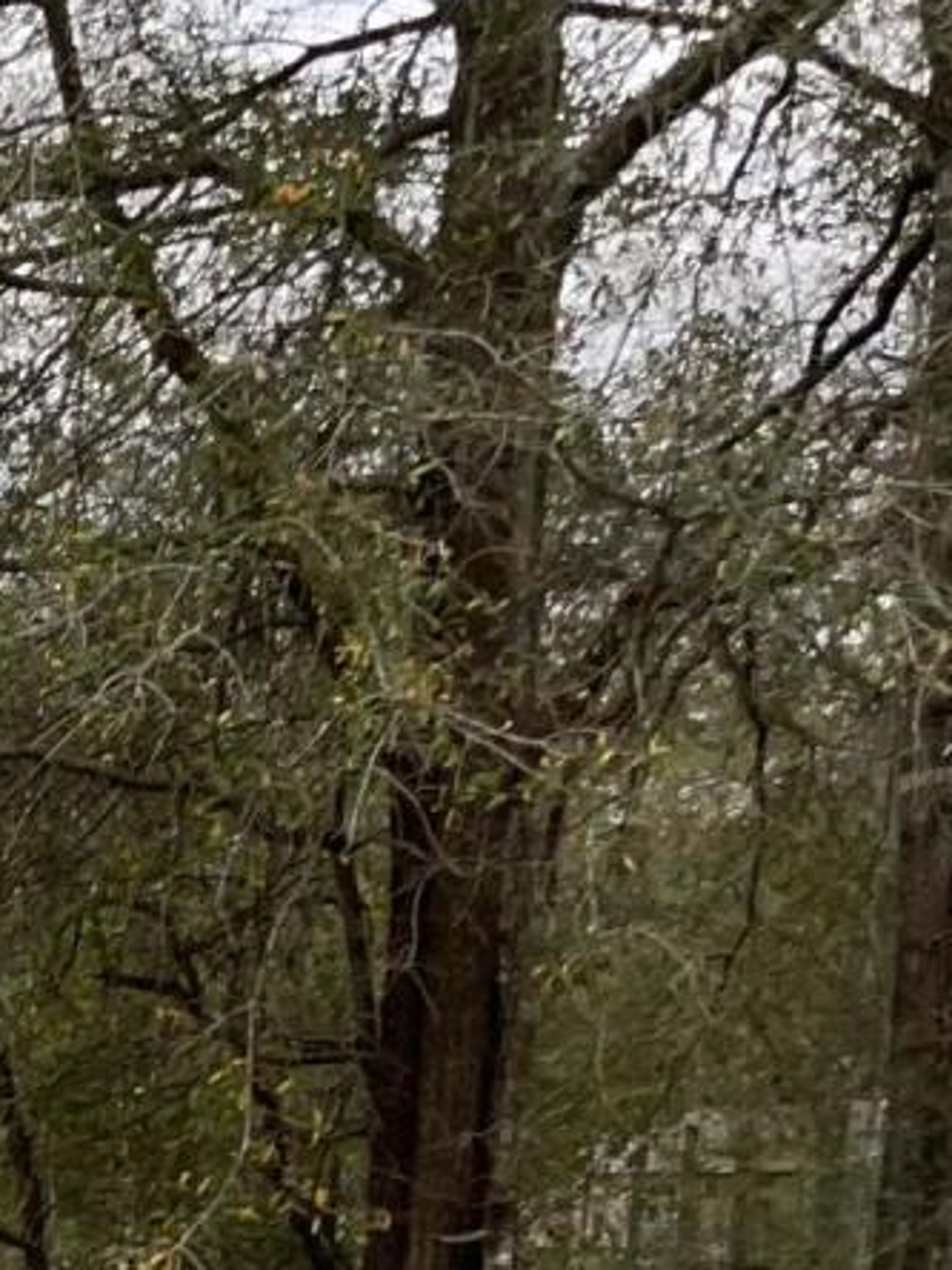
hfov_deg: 11.2
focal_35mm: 117
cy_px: 1796
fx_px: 4290
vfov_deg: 15.7
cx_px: -1112
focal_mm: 5.1
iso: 32
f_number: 1.6
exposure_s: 1/3257
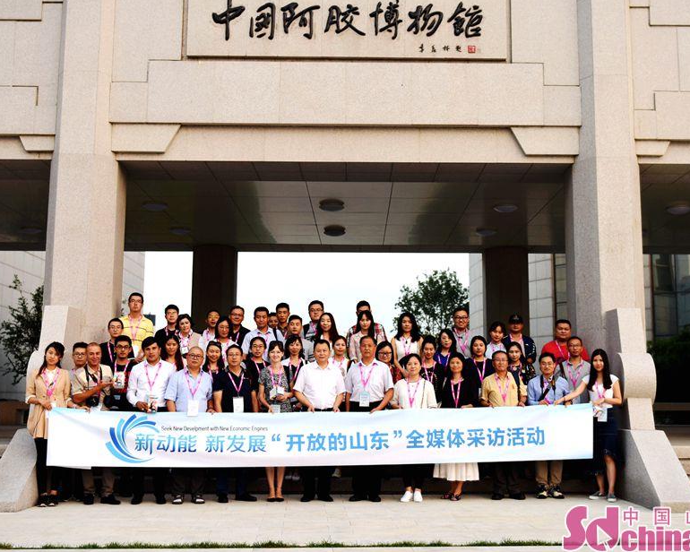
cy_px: 280
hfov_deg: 46.8
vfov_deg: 38.2
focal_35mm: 39
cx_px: 345
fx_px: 796
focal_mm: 32
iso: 250
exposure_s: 1/200
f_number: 2.8
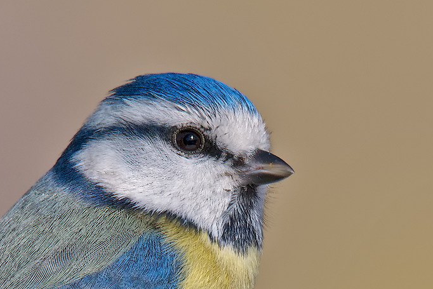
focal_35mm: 2112
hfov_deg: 1.0
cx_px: 157
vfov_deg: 0.7
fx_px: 25406
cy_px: 412
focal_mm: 600
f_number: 11
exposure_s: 1/800
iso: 400
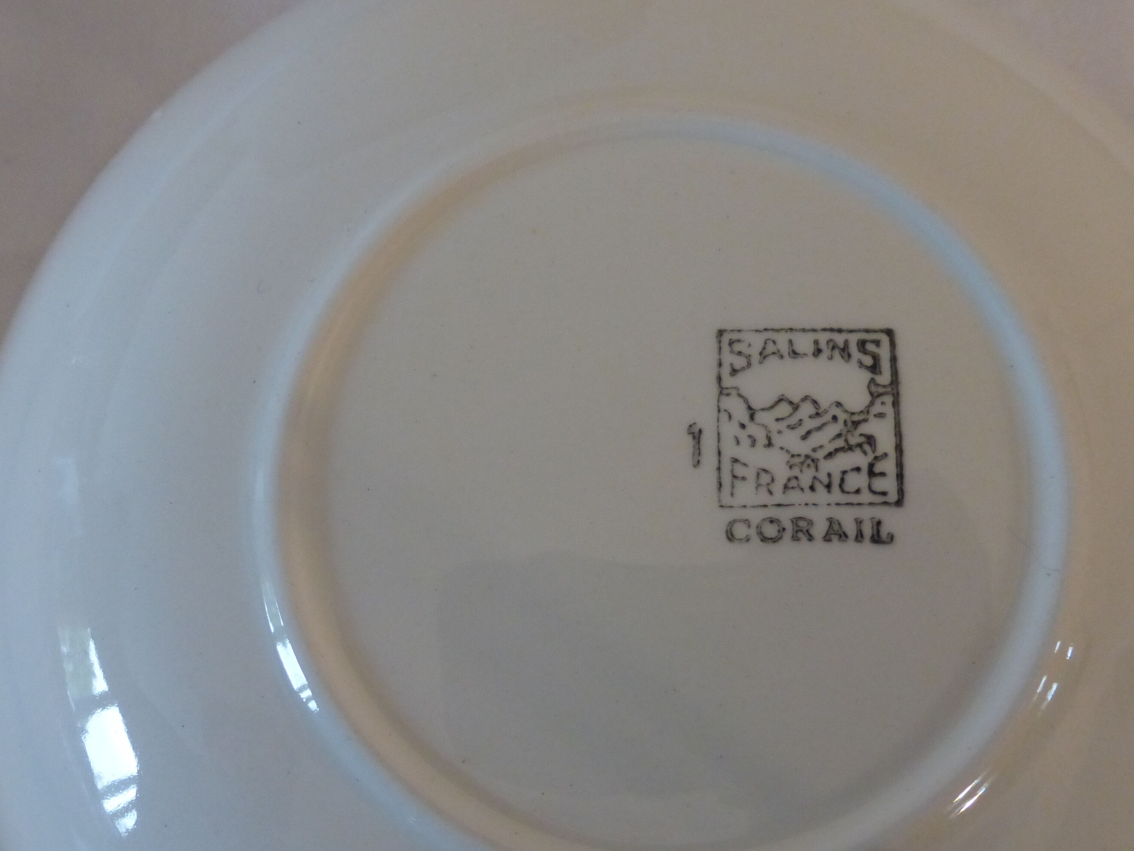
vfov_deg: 49.6
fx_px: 917
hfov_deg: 63.4
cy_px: 486
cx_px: 568
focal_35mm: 28
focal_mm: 4.3
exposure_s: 1/80
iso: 400
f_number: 3.3
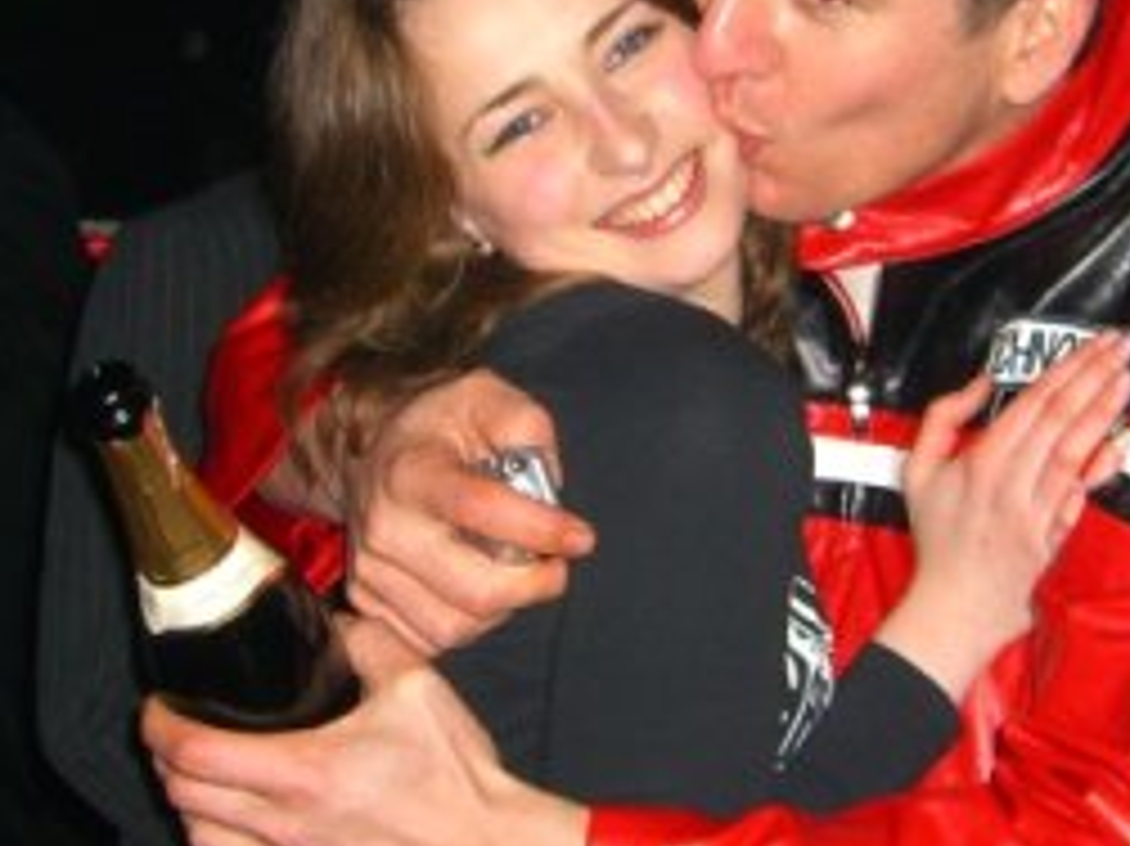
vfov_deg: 16.2
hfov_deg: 21.5
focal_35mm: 91
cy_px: 324
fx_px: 2969
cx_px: 653
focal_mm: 7.9
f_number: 2.8
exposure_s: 1/60
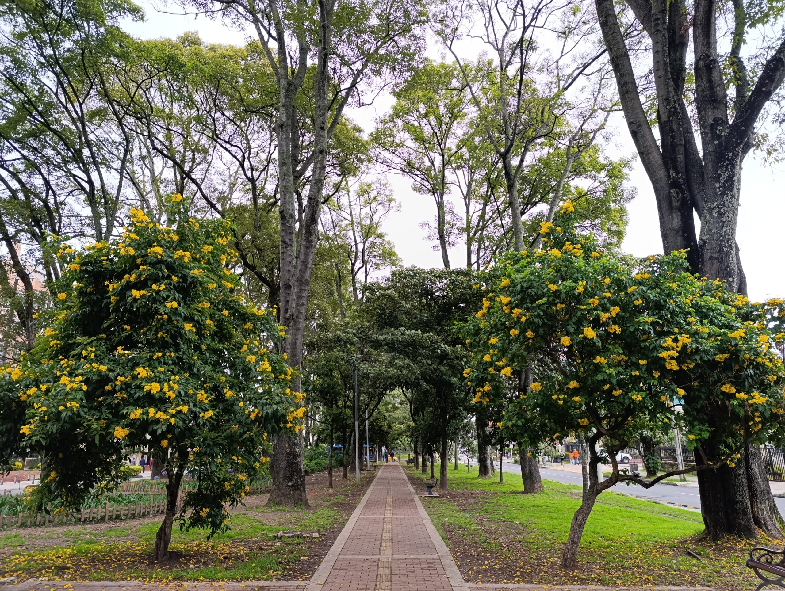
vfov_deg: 59.0
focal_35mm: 23
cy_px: 296
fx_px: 522
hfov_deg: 73.8
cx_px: 392
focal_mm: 6.14
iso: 80
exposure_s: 1/120
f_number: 1.6
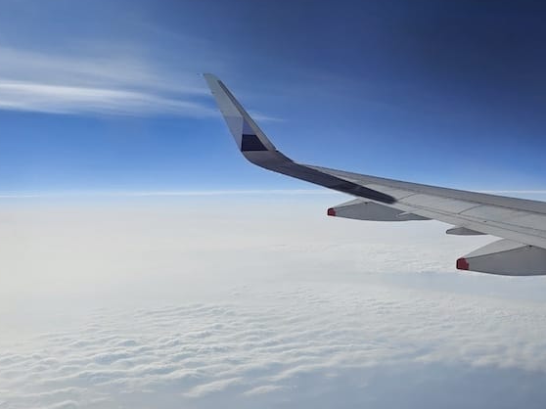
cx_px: 377
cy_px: 170
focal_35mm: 33
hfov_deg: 53.9
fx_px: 520
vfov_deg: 42.8
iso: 10
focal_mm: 6.3
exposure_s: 1/2500
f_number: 1.7
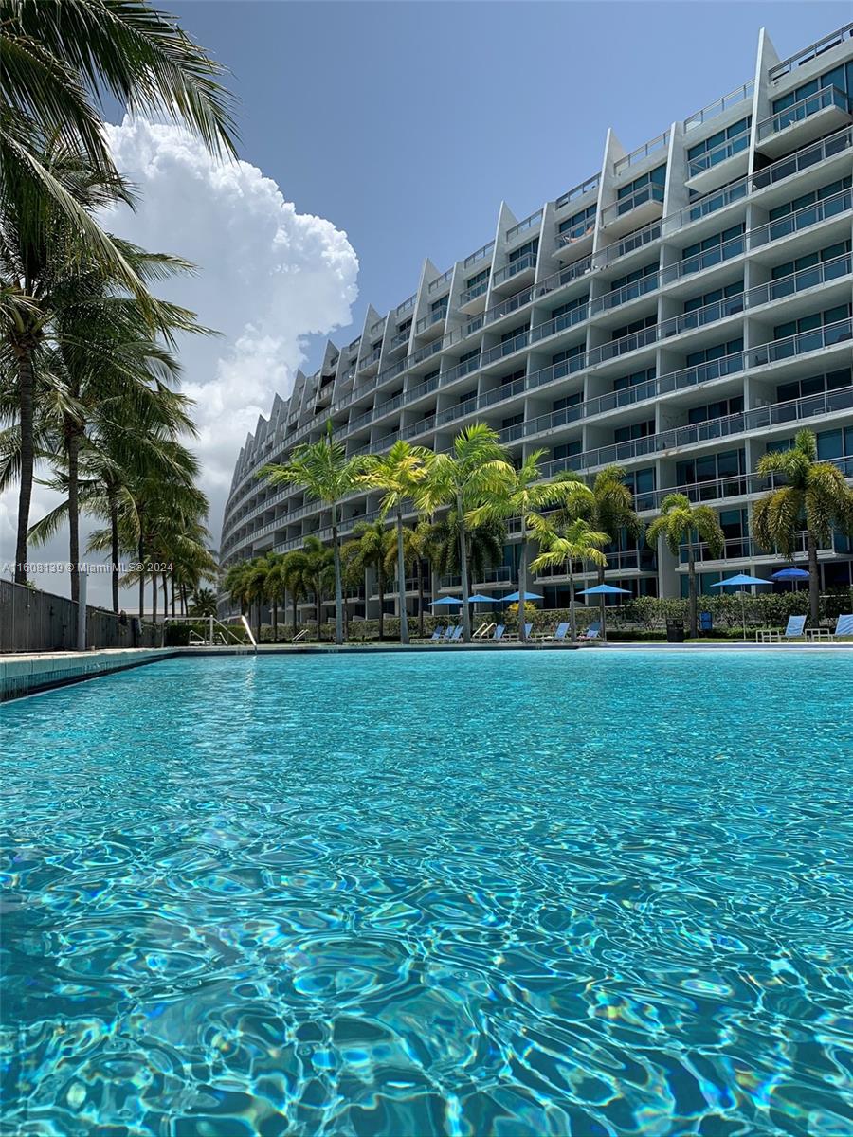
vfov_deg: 67.3
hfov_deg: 53.1
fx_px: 854
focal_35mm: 26
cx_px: 426
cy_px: 568
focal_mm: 4.25
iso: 25
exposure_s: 1/3650
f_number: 1.8
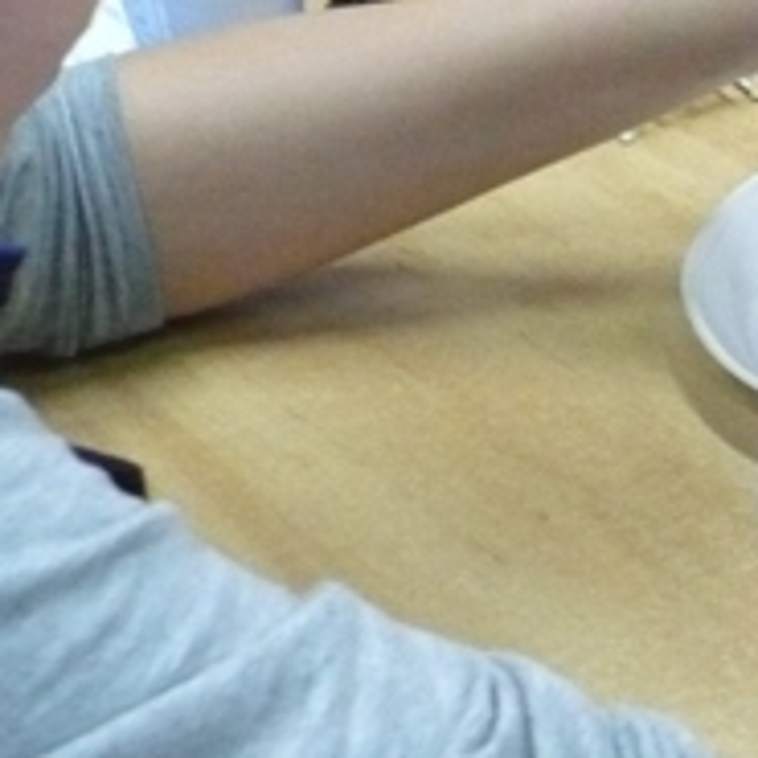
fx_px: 2799
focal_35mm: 113
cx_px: 1172
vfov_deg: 15.0
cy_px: -94
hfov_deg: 14.3
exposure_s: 1/60
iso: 800
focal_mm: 6.1
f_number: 2.8
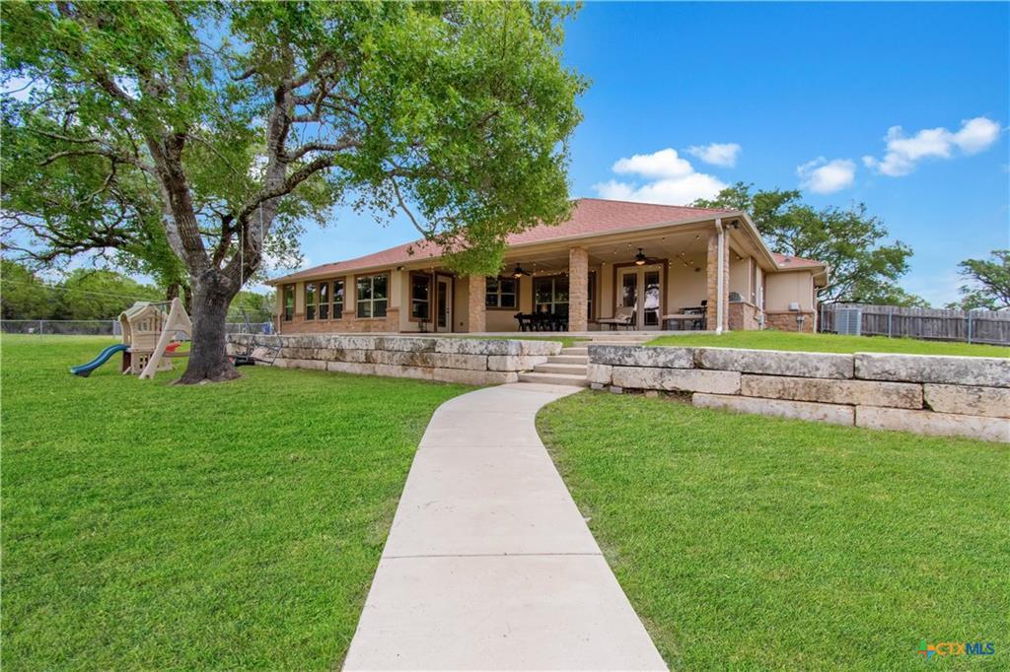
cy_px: 336
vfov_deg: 77.3
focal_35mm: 15
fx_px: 421
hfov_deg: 100.4
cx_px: 505
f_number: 7.1
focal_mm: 10
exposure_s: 1/640
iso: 500
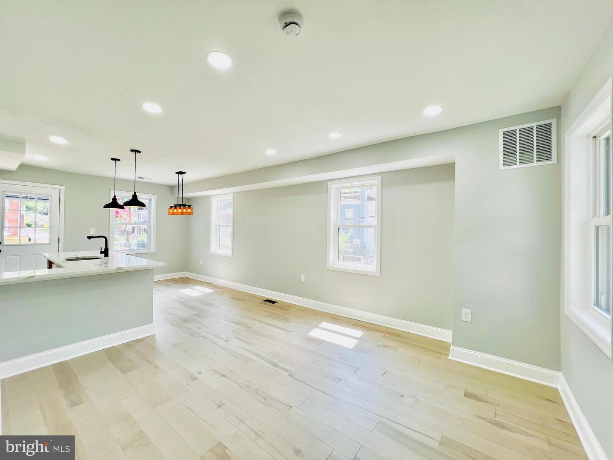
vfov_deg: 89.9
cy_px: 230
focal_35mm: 13
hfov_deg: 106.2
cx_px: 306
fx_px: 230
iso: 32
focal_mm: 1.57
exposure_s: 1/120
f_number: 1.8
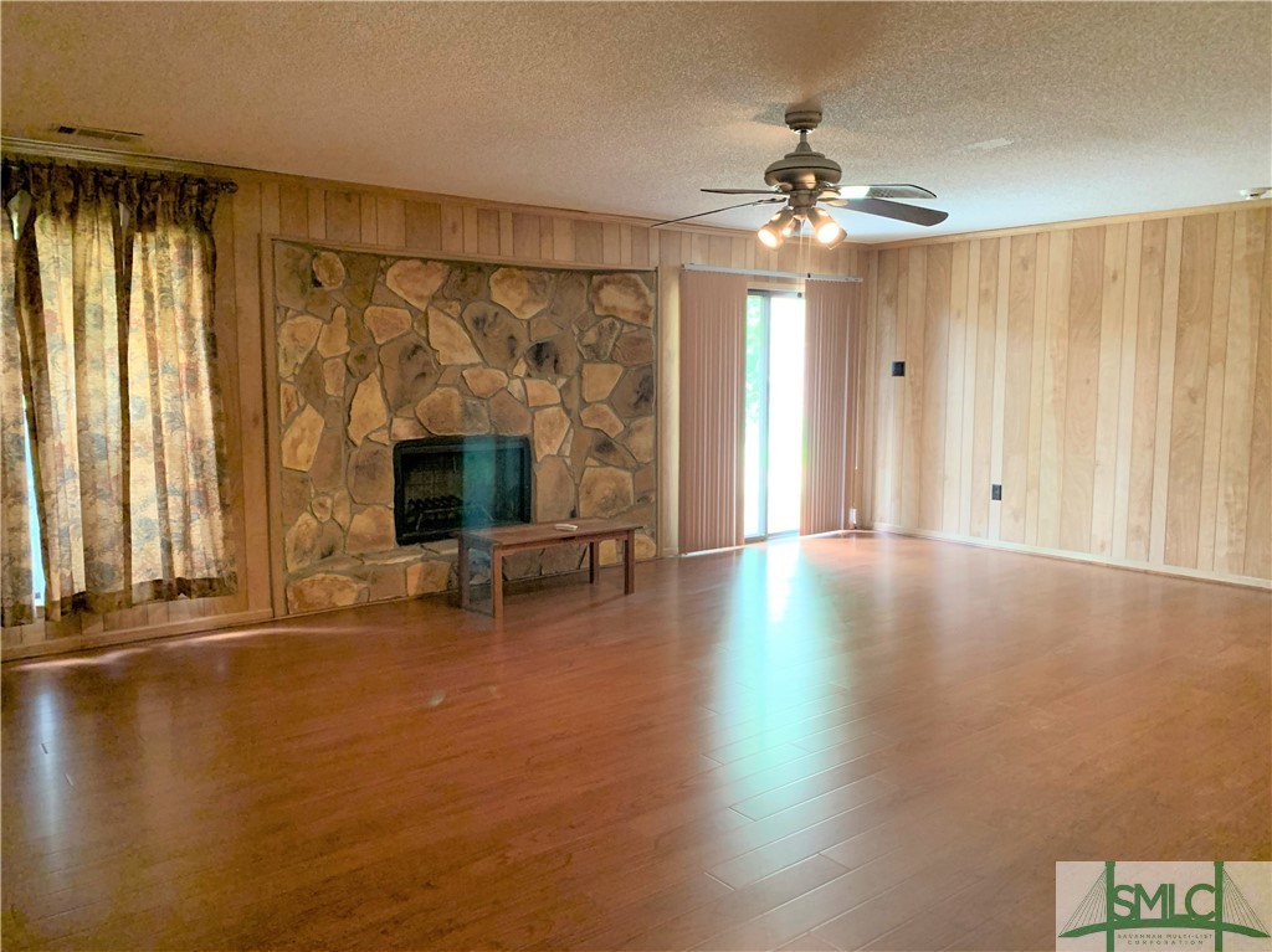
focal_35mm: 26
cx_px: 636
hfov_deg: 67.3
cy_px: 476
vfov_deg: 53.0
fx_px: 955
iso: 500
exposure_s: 1/30
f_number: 1.8
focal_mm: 4.25
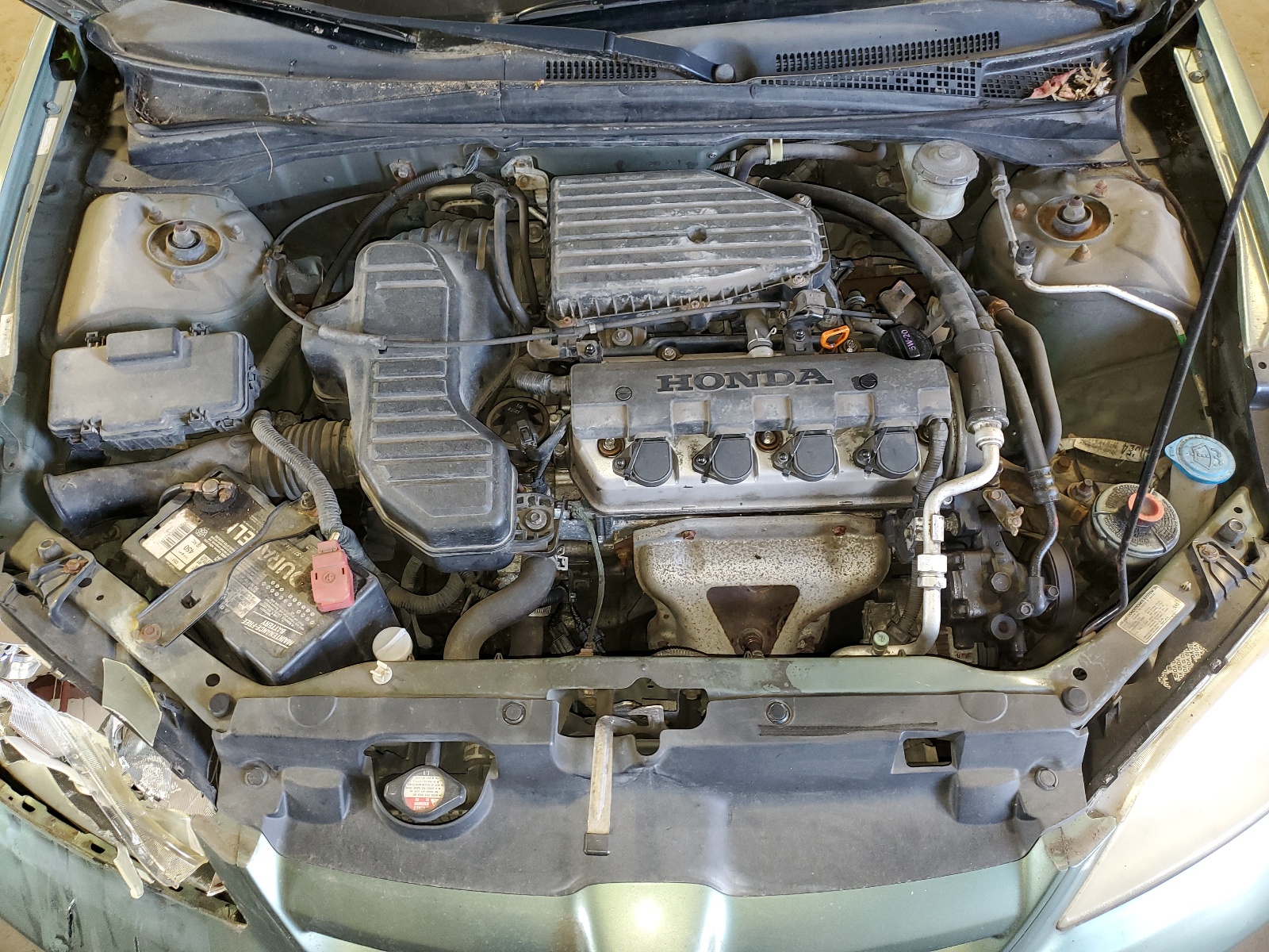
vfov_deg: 53.1
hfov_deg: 67.3
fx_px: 953
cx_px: 634
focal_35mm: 26
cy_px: 476
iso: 102
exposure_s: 1/24
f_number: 1.5
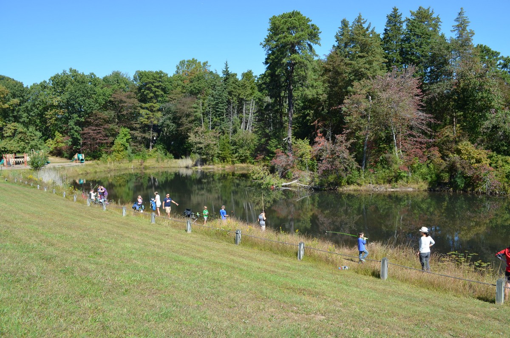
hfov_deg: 62.0
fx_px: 424
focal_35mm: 30
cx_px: 255
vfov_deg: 43.4
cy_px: 169
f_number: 8
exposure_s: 1/250
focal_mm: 20
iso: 140
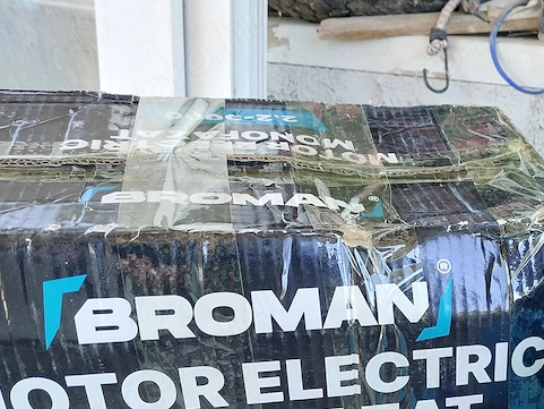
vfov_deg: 26.6
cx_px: 545
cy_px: 404
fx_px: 817
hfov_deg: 33.6
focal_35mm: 52
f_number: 1.8
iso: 50
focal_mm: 5.23
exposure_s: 1/50
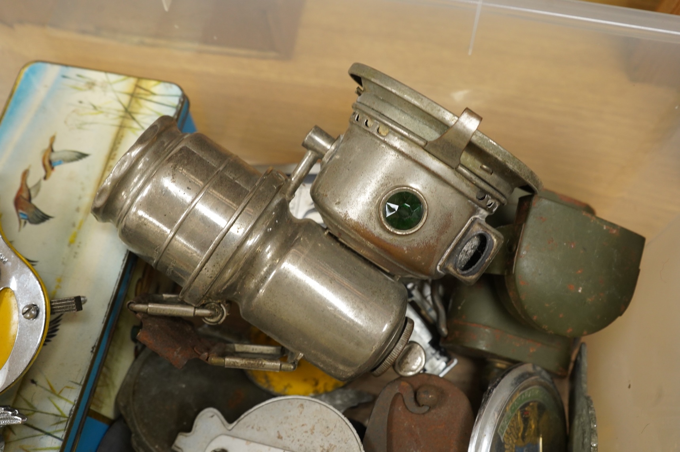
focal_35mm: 37
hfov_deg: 51.9
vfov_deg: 35.9
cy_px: 226
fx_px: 698
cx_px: 340
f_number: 6.3
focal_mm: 37
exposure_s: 1/100
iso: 2500
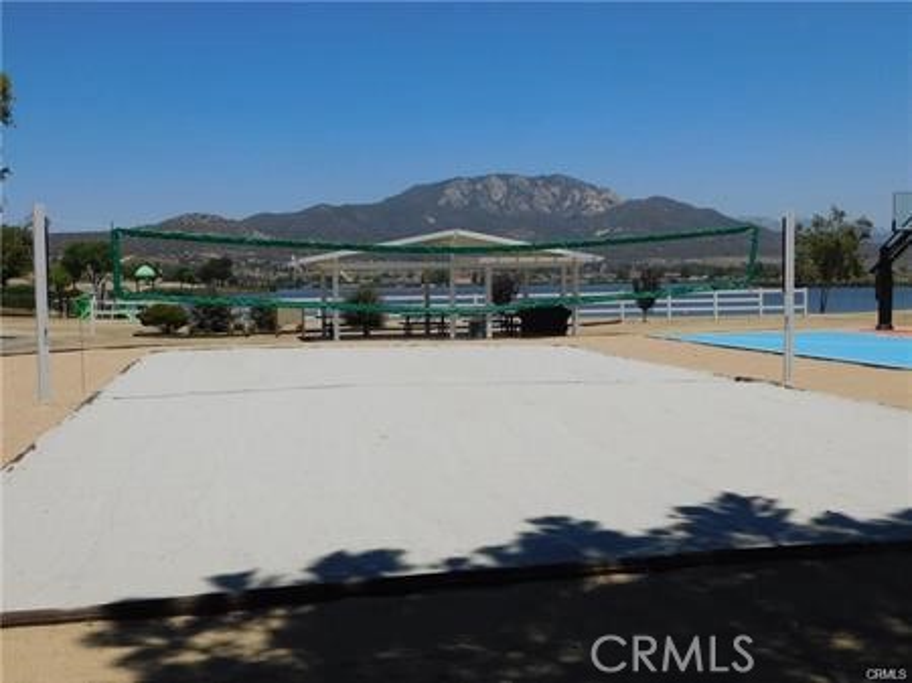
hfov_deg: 46.8
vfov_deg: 35.9
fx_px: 1053
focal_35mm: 40
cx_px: 456
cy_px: 342
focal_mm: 7.1
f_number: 7.2
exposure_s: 1/800
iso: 125
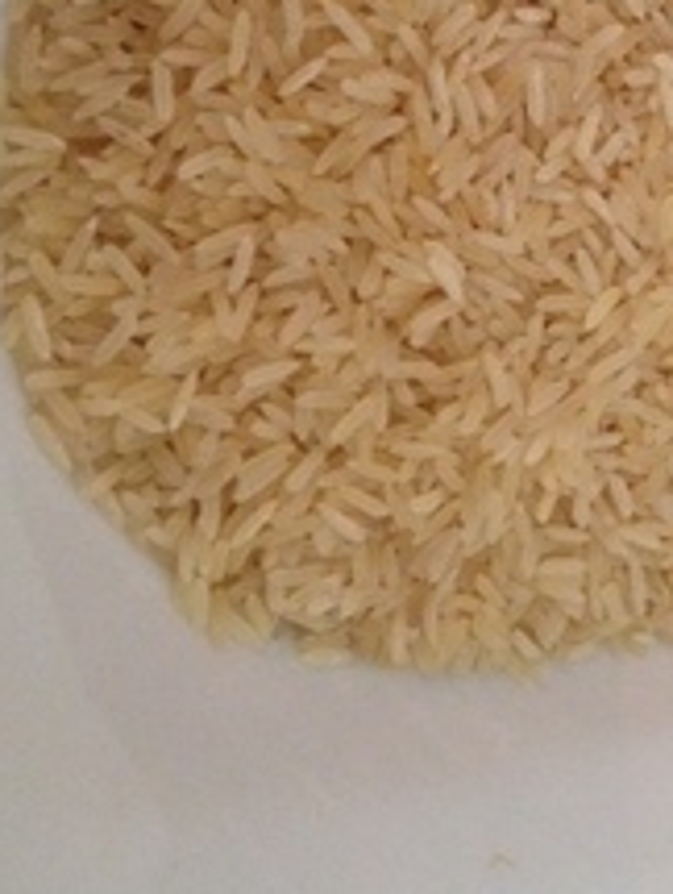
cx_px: 602
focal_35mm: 65
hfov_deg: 22.1
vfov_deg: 28.9
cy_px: 146
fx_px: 1680
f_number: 2.4
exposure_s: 1/20
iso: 250
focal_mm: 4.28
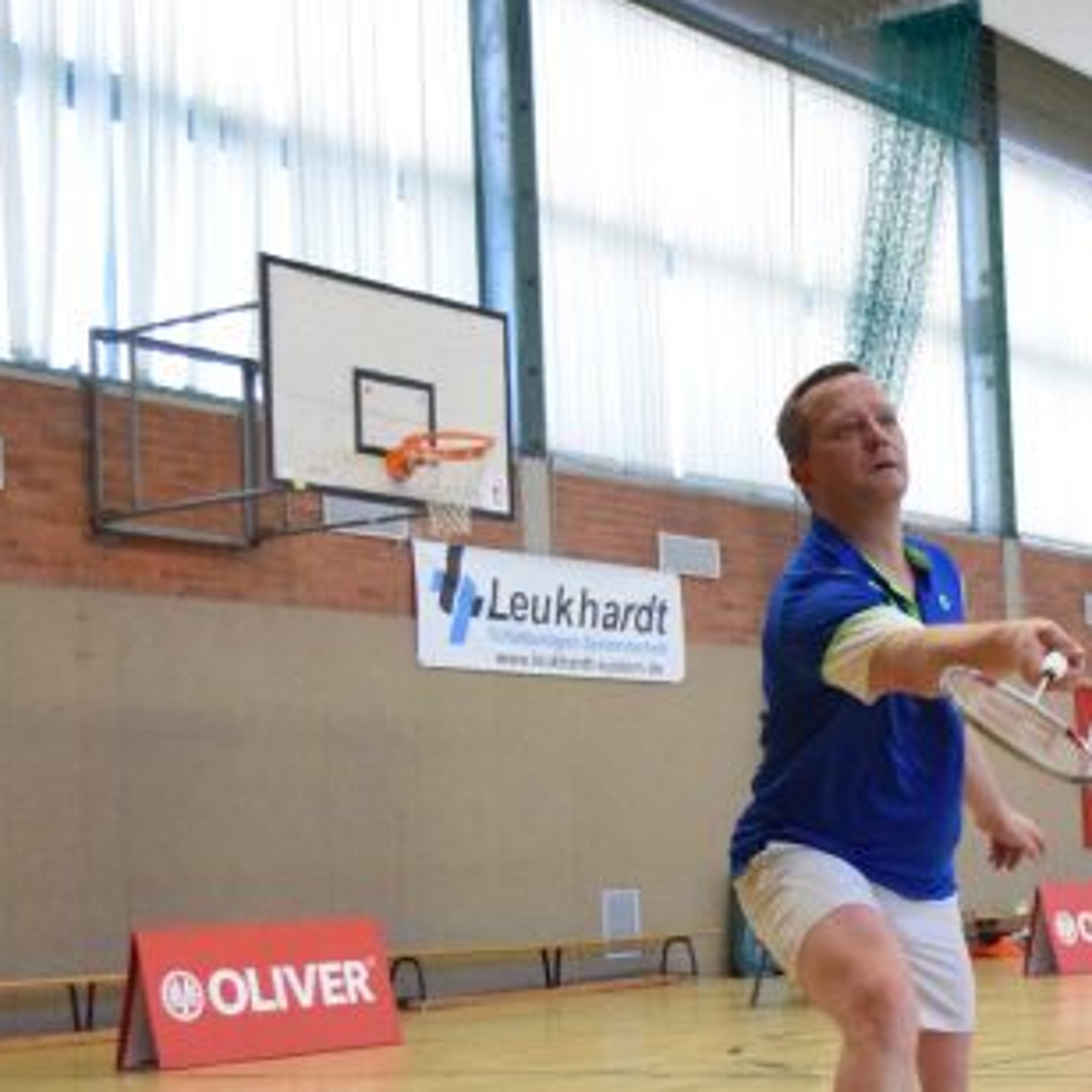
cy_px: 737
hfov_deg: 24.4
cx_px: 830
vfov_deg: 24.5
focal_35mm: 70
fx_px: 2498
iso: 9000
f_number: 4
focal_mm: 26
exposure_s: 1/320
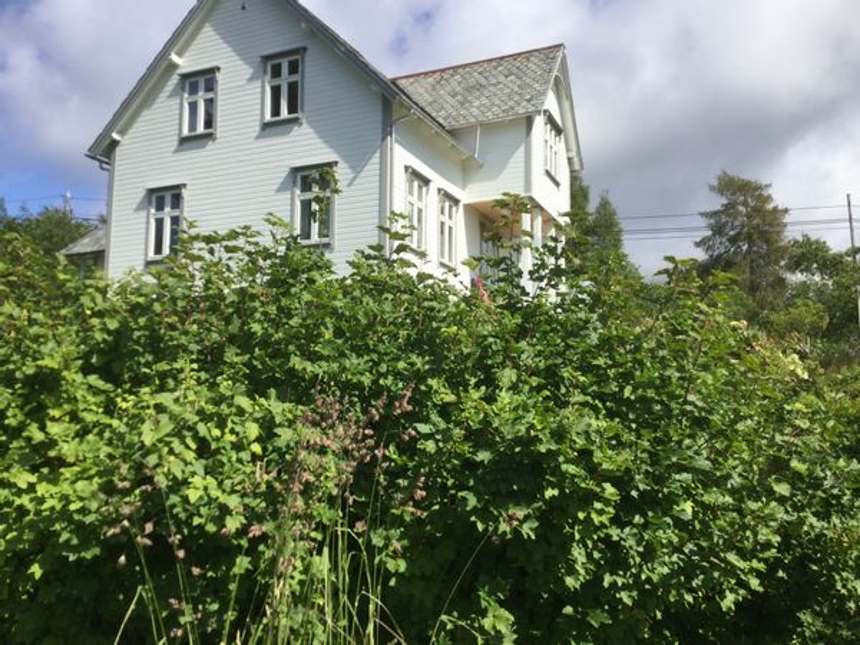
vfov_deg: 45.4
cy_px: 322
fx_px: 770
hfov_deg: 58.4
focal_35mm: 31
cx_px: 430
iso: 25
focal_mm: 3.3
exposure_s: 1/1456
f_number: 2.4
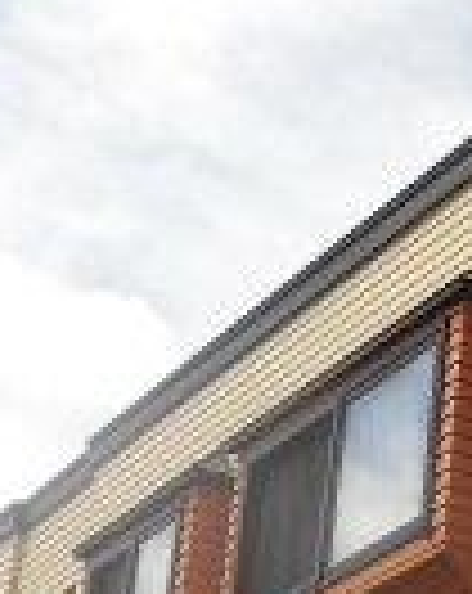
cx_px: 814
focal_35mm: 114
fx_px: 1998
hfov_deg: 12.5
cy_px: 518
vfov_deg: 16.7
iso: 100
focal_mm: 4.3
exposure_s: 1/320
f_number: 7.8
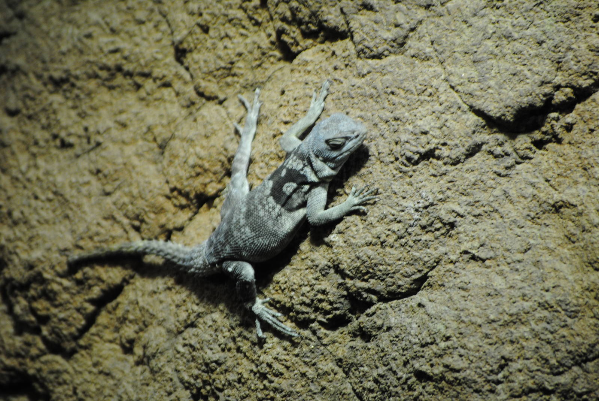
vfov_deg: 5.6
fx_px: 4123
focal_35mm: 248
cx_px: 300
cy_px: 200
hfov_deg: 8.3
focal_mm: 165
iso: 400
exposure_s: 1/60
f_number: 5.3
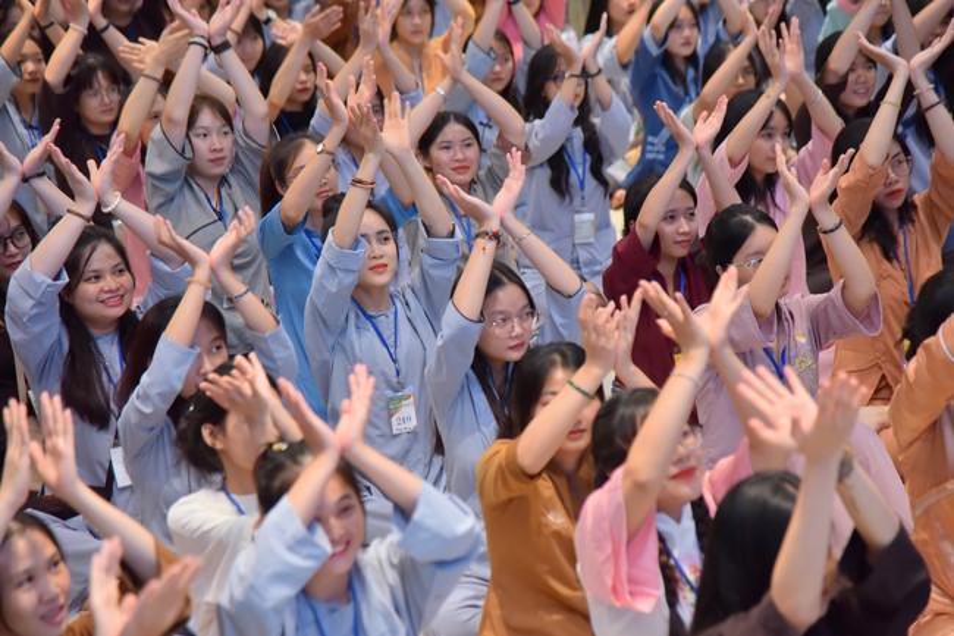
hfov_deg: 17.1
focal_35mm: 120
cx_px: 477
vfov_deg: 11.4
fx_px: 3179
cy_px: 318
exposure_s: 1/160
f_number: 5
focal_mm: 120
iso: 1250
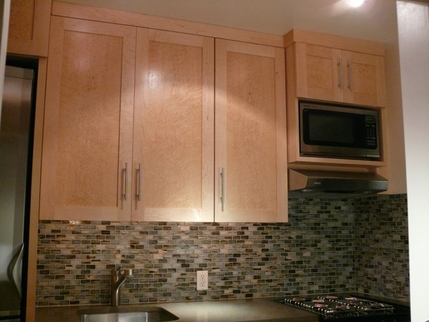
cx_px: 214
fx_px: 483
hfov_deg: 47.9
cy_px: 161
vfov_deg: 36.8
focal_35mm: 39
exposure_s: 1/30
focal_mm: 8.2
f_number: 2.8
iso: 400
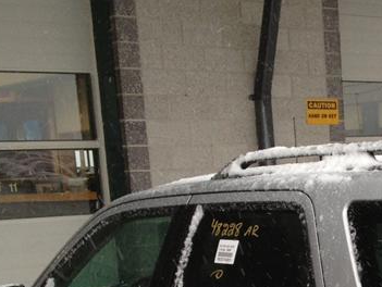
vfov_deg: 13.9
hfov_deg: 18.5
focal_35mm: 102
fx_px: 1127
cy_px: 382
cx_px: 420
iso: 64
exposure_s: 1/120
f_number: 2.4
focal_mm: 4.28
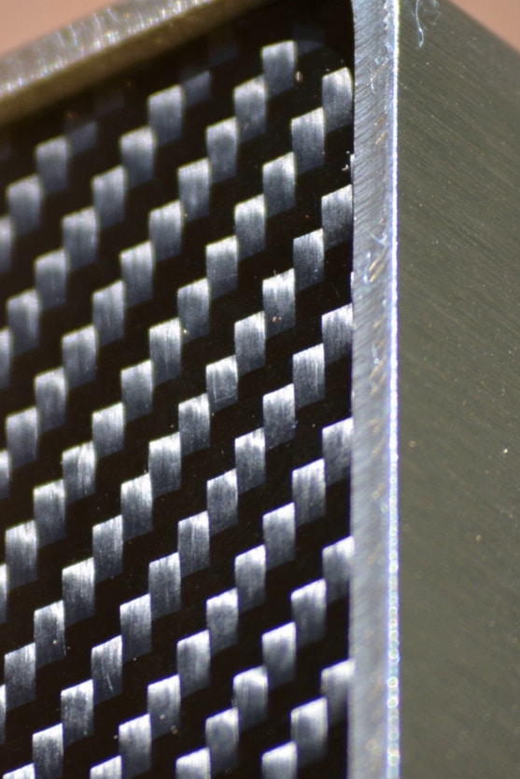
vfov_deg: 5.1
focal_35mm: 404
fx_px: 8749
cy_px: 393
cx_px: 108
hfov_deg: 3.4
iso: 400
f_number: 5.3
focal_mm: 150
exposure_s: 1/500
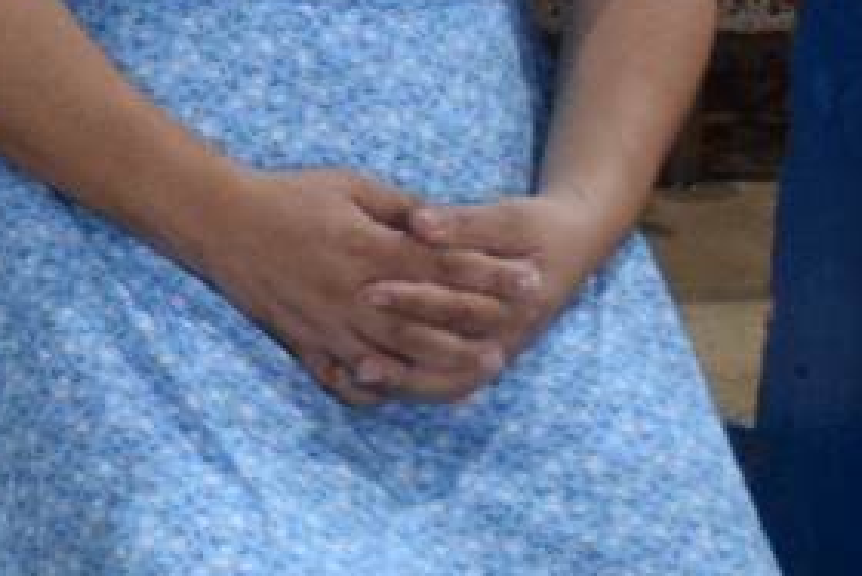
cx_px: -974
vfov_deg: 7.9
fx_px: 4144
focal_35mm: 173
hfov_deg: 10.7
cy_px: -65
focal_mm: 18
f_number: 3.5
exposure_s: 1/60
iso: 1800
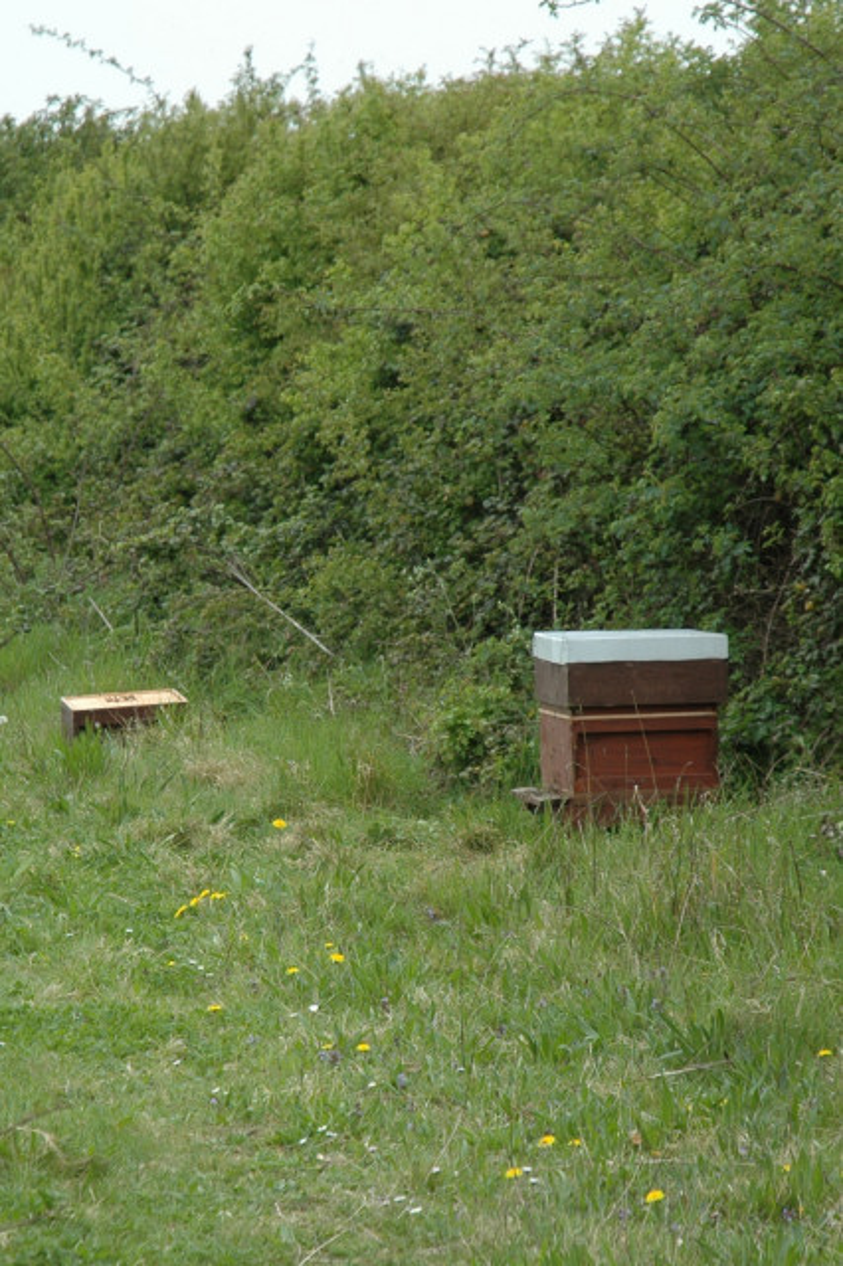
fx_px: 3692
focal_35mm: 105
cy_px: 633
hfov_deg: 13.0
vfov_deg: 19.5
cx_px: 422
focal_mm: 70
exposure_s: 1/250
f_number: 4.5
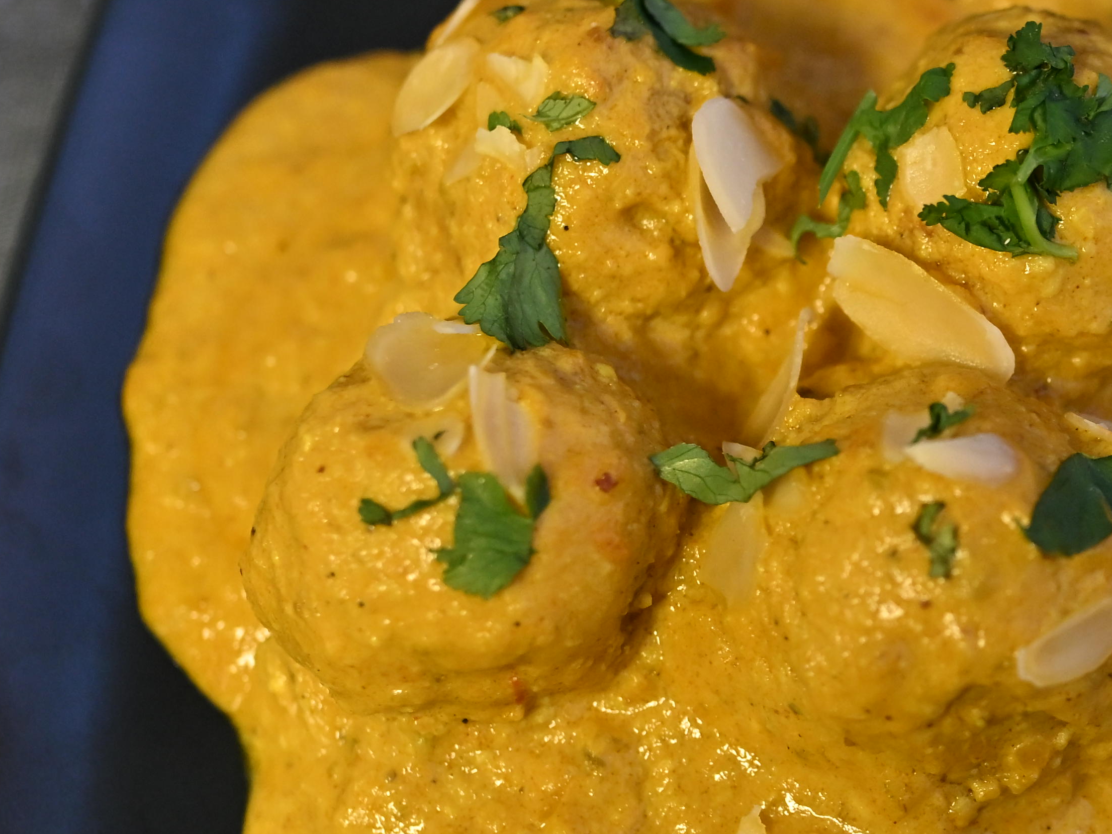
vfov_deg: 16.1
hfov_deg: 20.4
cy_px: 427
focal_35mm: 92
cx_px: 1183
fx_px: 2955
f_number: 2.8
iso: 2000
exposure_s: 1/125
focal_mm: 35
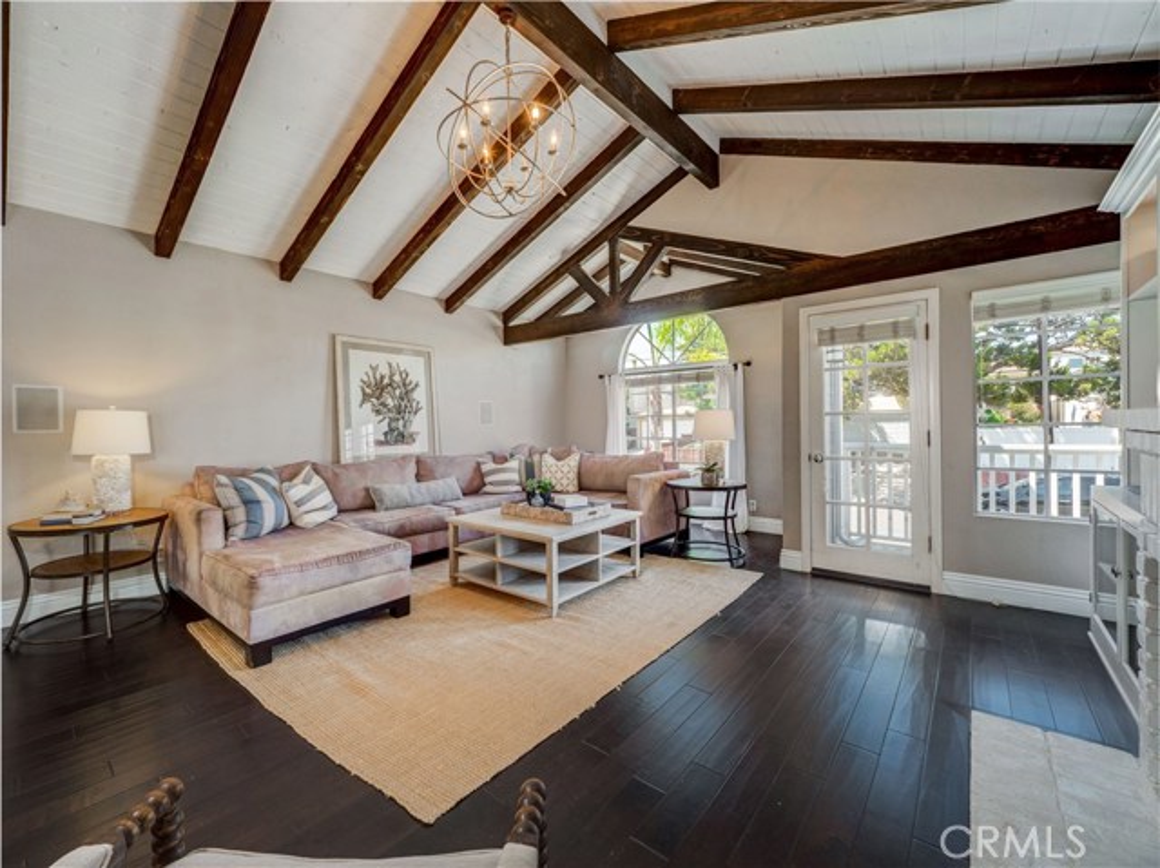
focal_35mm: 14
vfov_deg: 85.6
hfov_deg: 102.1
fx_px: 469
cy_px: 434
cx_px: 580
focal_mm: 7
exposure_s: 1/200
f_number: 6.3
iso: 320
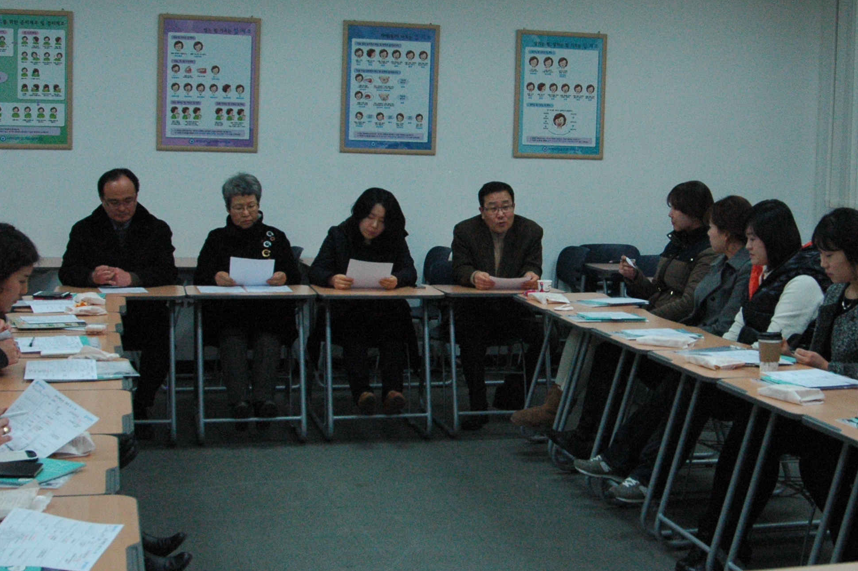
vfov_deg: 24.1
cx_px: 518
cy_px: 260
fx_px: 1334
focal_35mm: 56
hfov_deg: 35.5
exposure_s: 1/80
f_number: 7.1
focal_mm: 24
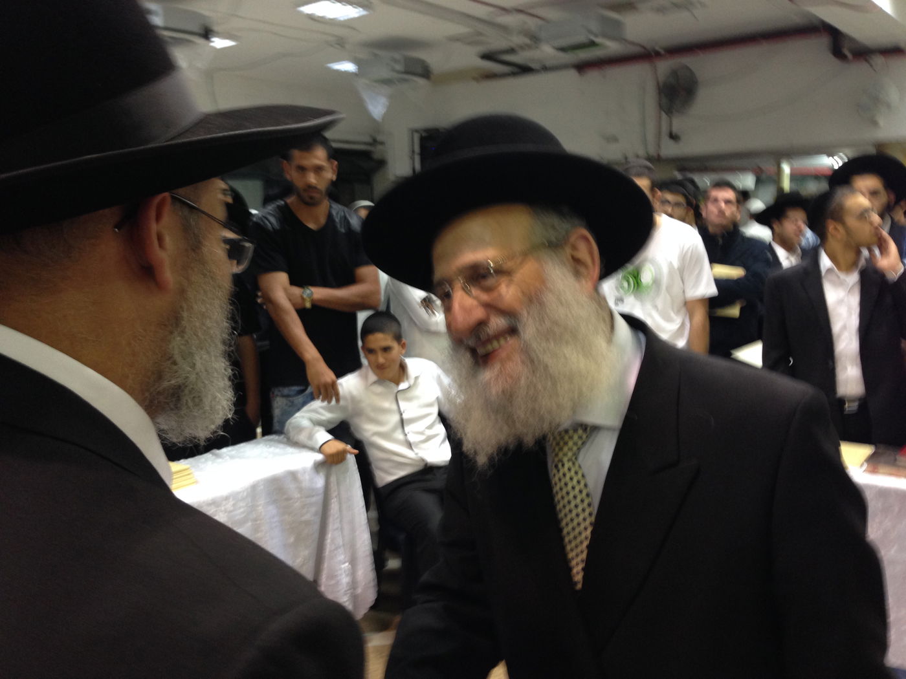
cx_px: 453
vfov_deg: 42.9
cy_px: 340
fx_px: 864
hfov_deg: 55.4
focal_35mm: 33
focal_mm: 4.12
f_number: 2.4
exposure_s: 1/20
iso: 125
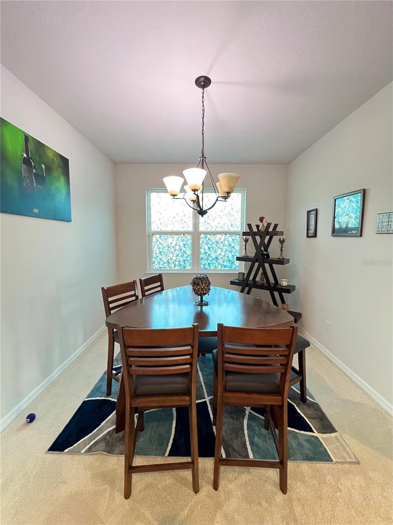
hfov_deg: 89.9
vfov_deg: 106.2
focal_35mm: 13
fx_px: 197
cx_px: 196
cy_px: 262
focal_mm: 1.57
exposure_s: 1/40
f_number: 1.8
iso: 1000
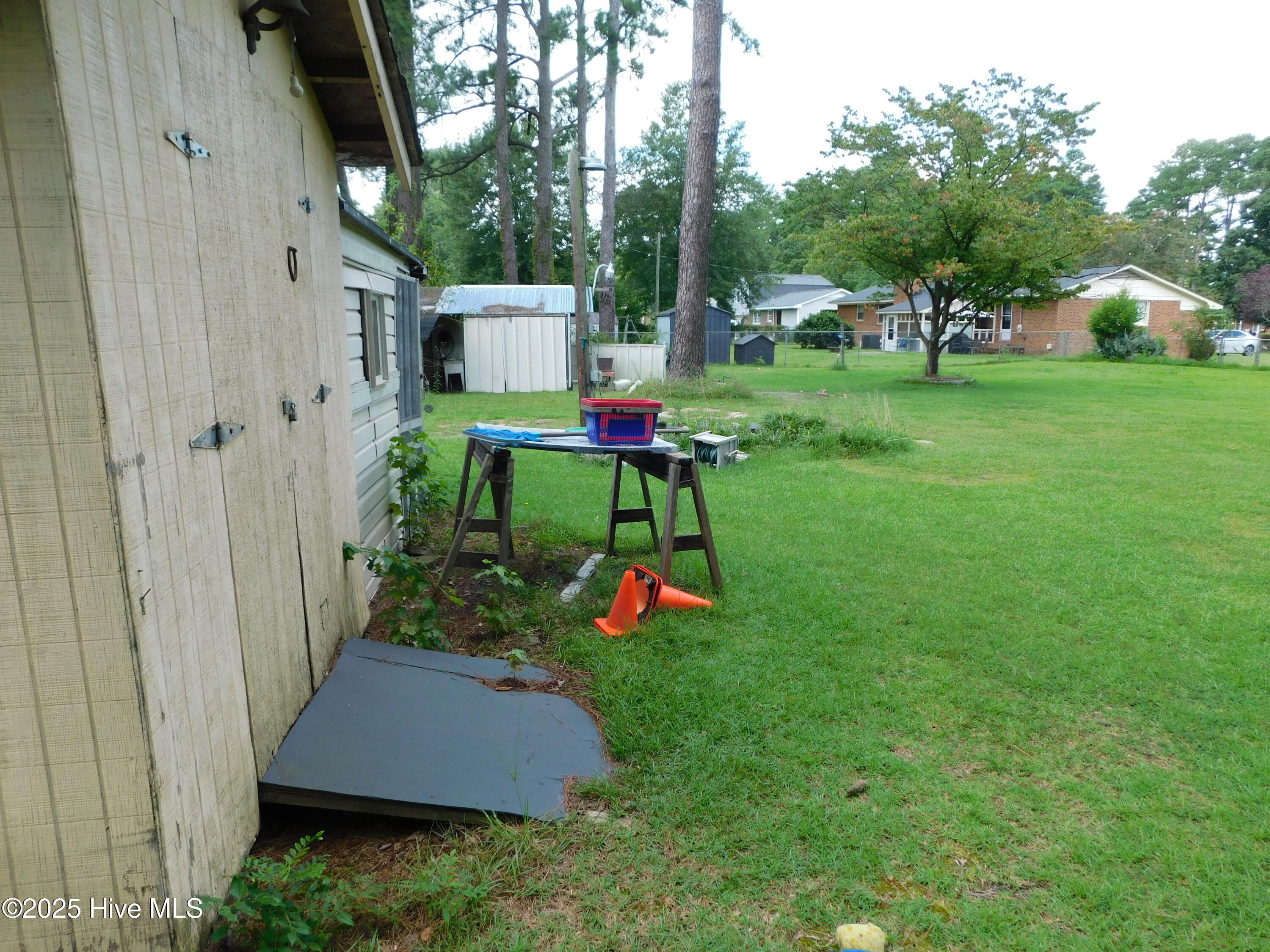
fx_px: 844
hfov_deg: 73.9
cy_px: 476
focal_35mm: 23
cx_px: 635
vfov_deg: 58.9
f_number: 3
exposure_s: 1/320
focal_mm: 4
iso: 125
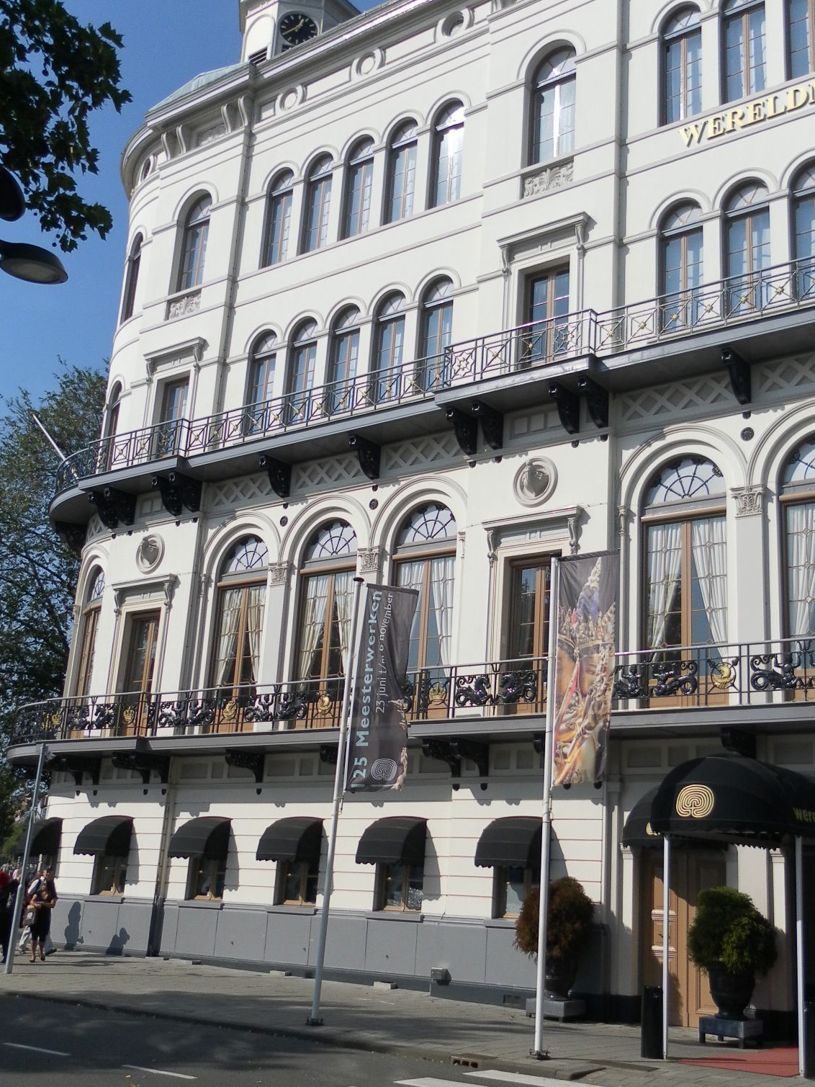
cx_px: 490
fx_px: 1193
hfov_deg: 37.6
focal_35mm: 38
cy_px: 547
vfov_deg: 49.0
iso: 80
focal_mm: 4.9
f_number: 8
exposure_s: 1/250
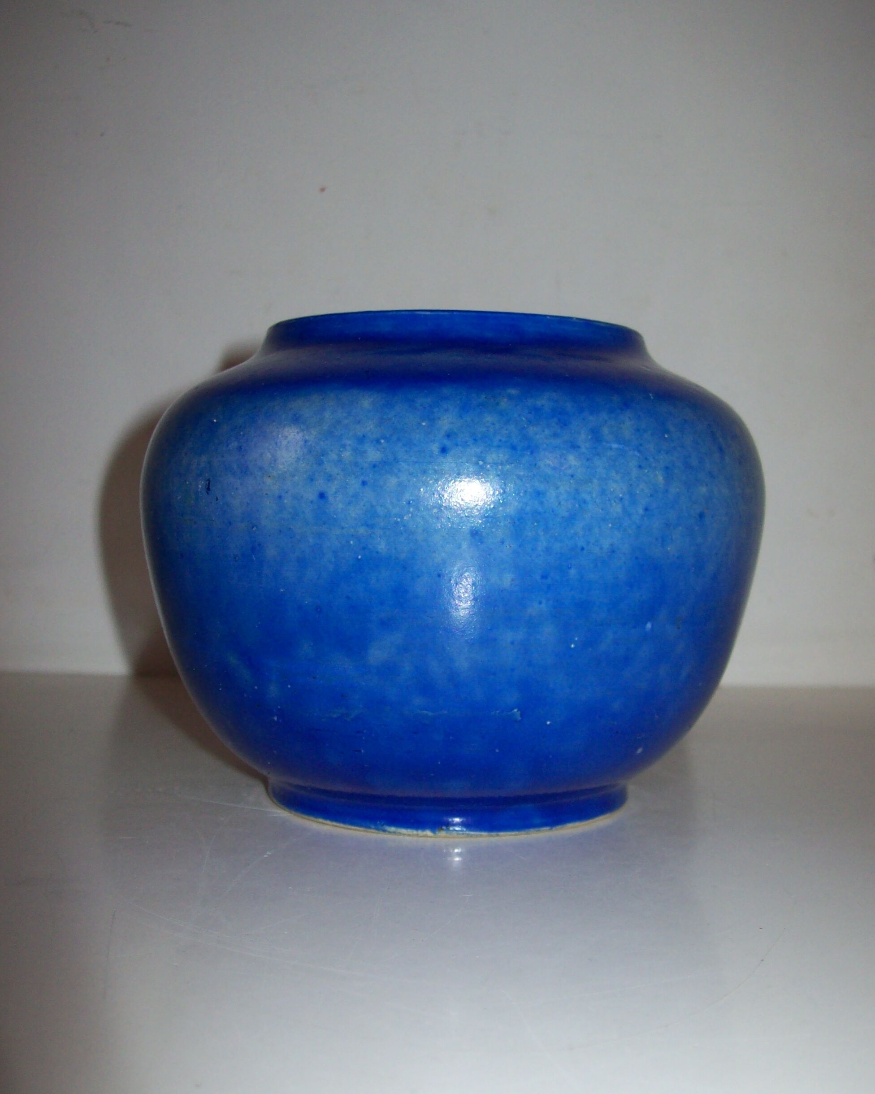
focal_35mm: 41
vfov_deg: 44.8
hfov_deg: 36.5
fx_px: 1327
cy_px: 570
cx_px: 460
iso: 80
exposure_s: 1/64
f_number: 2.7
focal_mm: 6
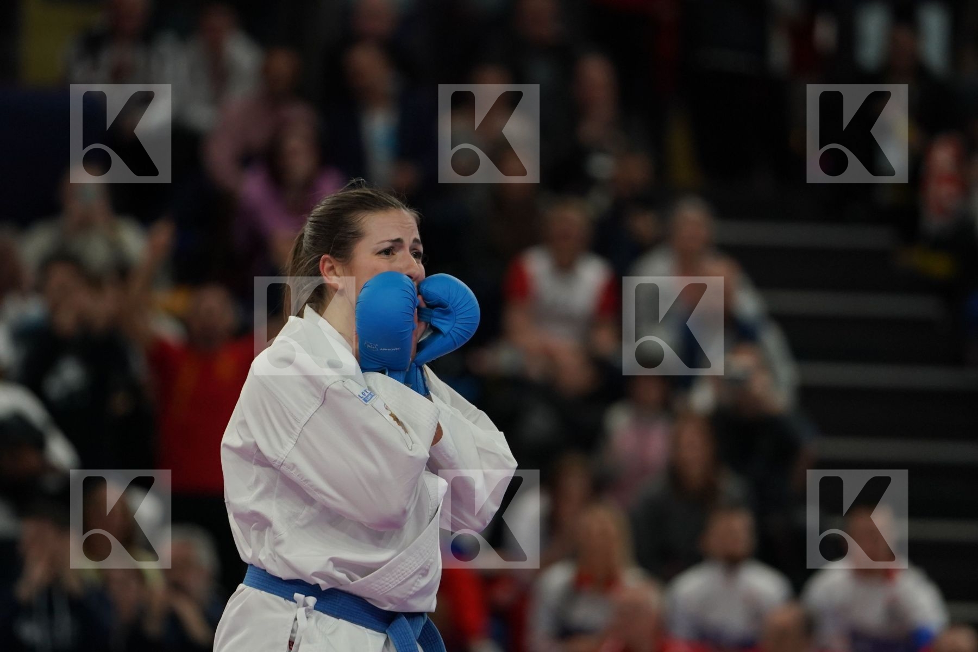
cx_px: 489
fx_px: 8149
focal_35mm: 300
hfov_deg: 6.9
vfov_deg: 4.6
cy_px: 326
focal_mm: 200
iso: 1250
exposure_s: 1/1000
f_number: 2.8
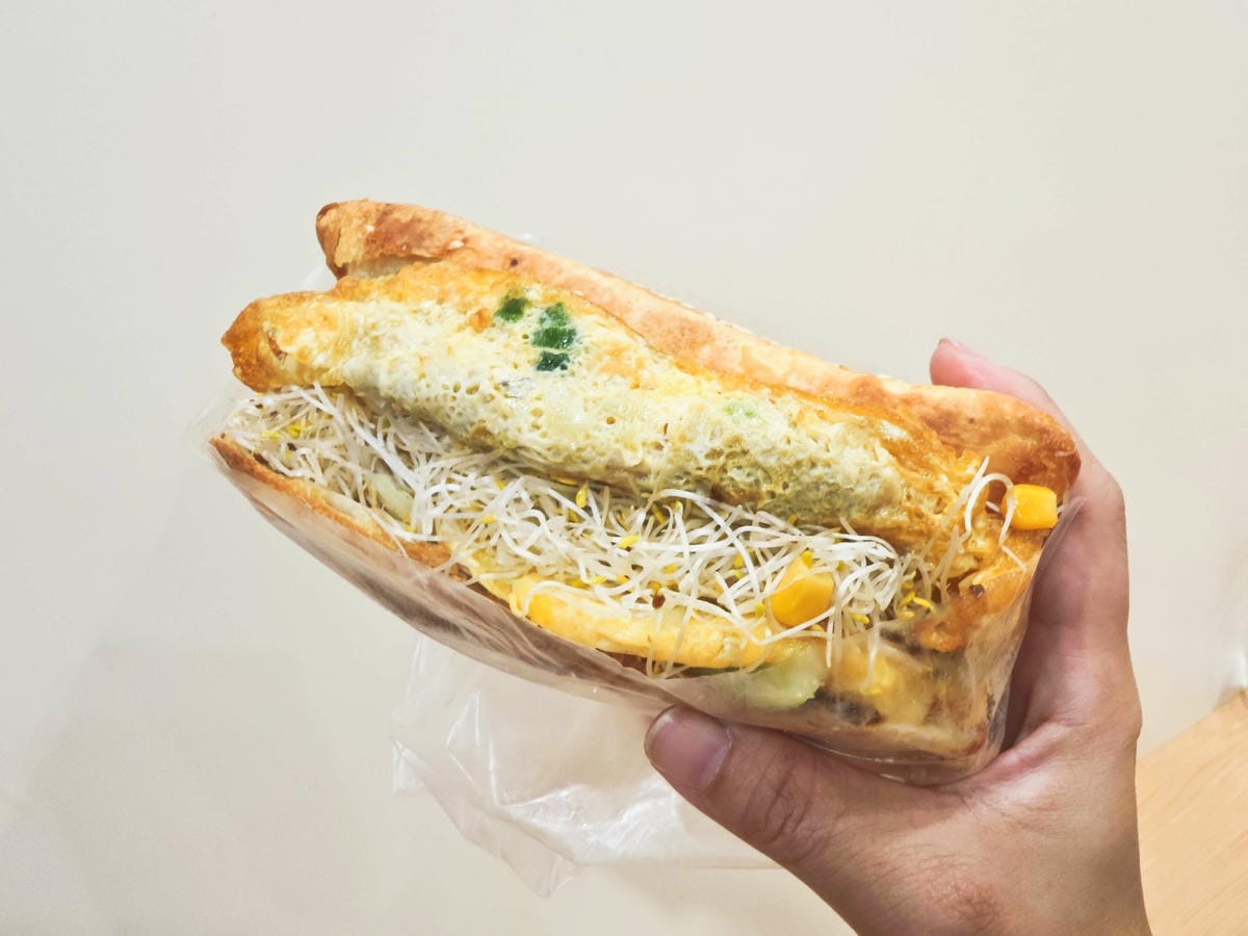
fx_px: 829
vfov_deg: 58.9
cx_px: 624
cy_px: 468
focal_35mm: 23
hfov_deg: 73.9
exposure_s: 1/60
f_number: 1.8
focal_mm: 2.03
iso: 125
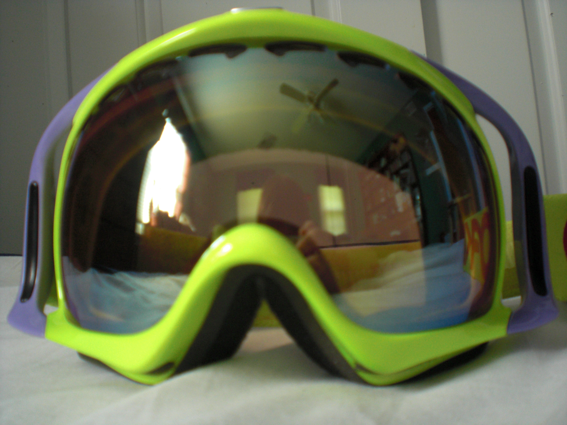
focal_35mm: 38
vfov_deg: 37.7
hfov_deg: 49.0
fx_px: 622
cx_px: 284
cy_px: 212
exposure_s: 1/30
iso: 200
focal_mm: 6.3
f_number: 3.1
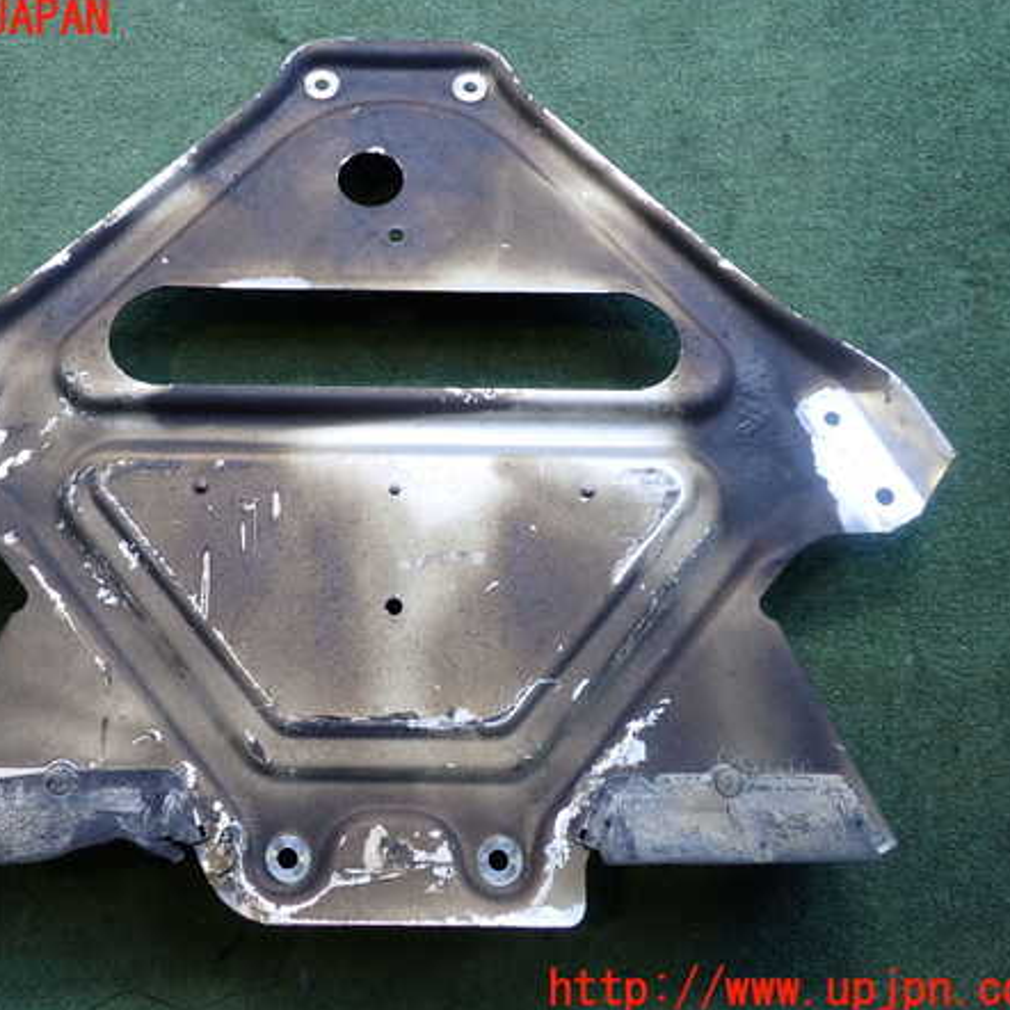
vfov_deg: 46.0
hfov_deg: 45.7
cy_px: 505
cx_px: 379
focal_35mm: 36
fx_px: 1188
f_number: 2.3
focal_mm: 5.4
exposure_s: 1/125
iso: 200
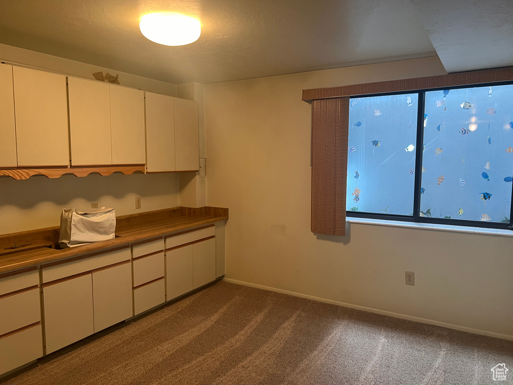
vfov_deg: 53.1
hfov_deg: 67.3
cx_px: 256
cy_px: 192
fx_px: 385
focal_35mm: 26
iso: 160
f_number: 1.5
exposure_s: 1/60
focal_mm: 5.7
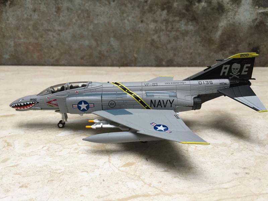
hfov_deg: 61.7
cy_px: 100
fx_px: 225
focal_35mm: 29
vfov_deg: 48.2
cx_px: 134
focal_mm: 4.15
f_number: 2.2
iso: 64
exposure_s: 1/33
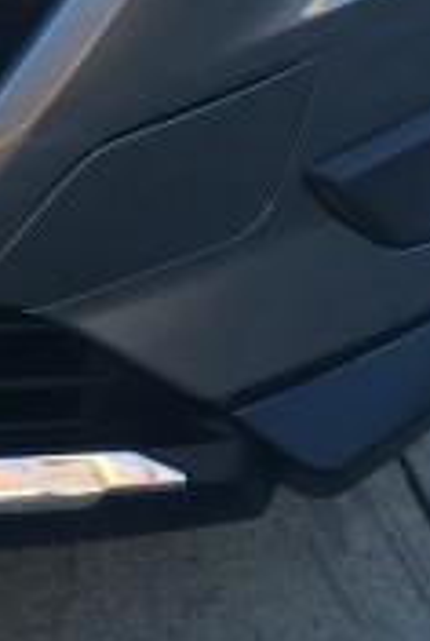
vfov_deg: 11.1
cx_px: -678
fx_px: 3123
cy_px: -430
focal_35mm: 175
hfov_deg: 7.3
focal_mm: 4.15
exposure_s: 1/120
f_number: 2.2
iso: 32
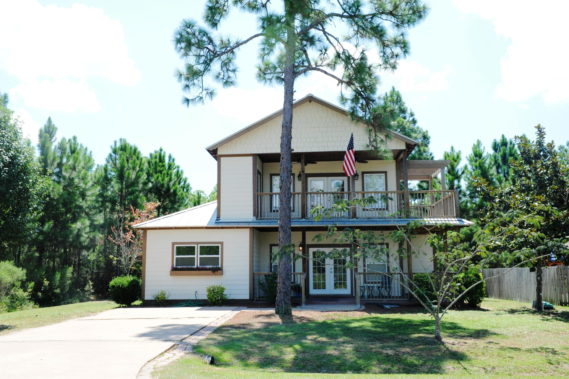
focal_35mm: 35
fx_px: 553
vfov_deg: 37.8
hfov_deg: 54.5
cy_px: 190
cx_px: 284
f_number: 14
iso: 2500
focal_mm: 35
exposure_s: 1/640
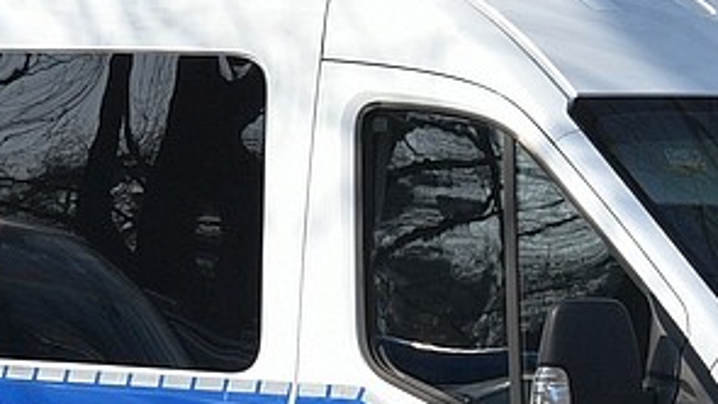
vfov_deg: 4.5
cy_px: 406
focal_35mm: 272
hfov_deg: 7.9
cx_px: 477
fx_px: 5179
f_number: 9
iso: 200
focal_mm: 85
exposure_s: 1/320
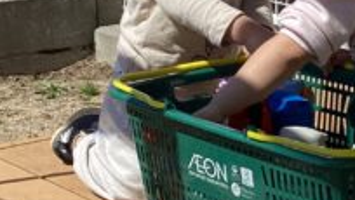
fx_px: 1196
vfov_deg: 9.6
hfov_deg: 16.1
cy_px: 143
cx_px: 442
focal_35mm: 127
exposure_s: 1/1894
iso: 25
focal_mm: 3.3
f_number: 2.4
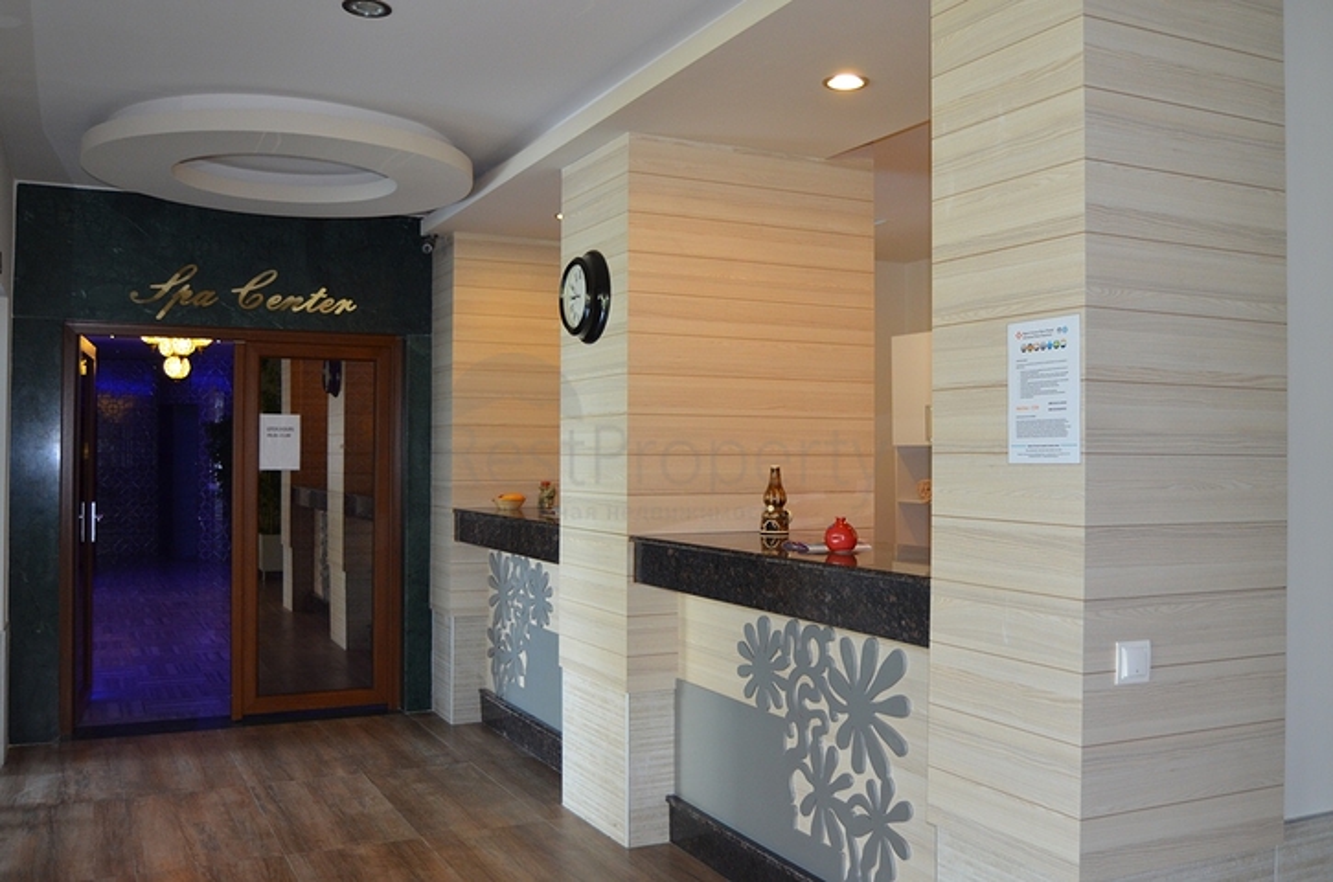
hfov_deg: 57.3
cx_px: 666
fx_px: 1219
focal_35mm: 33
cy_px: 441
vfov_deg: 39.8
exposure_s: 1/60
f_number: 3.5
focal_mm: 22
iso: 720
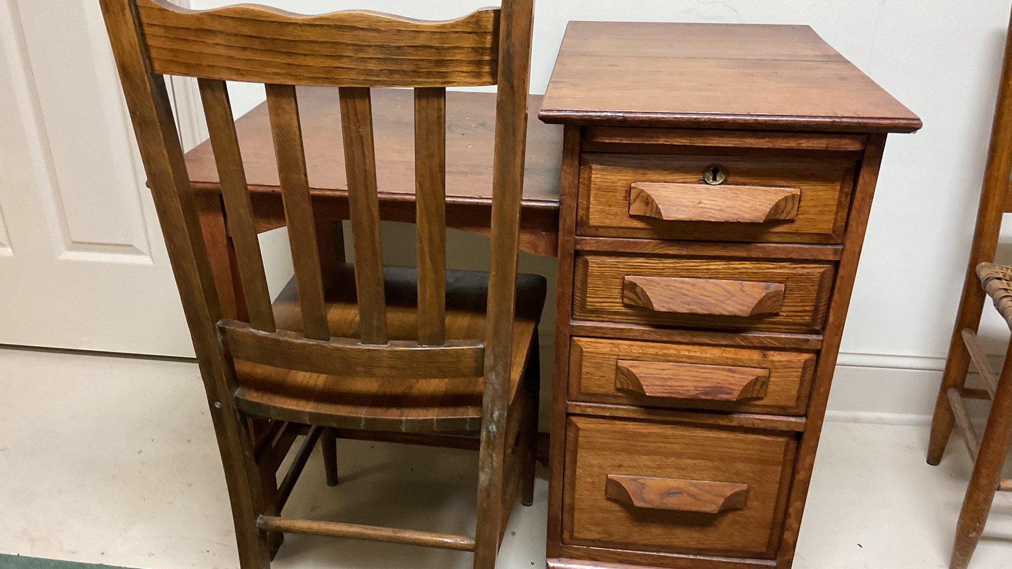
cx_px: 503
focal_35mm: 32
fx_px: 859
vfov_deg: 36.6
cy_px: 330
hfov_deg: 61.0
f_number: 1.8
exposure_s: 1/60
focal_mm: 3
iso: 250
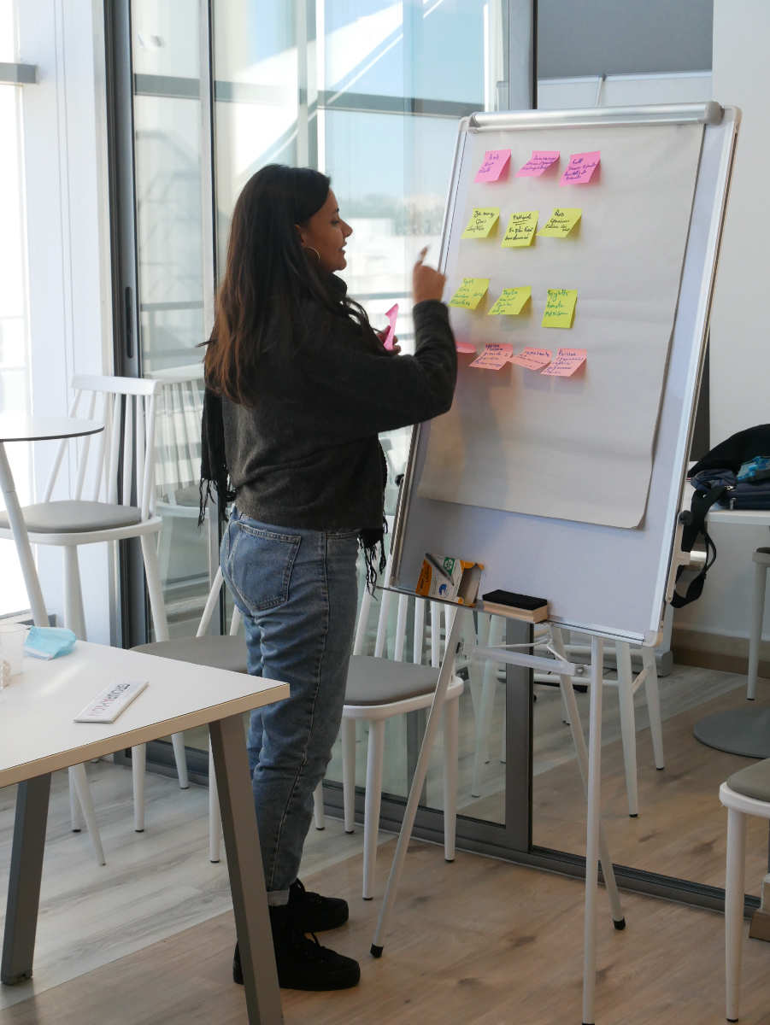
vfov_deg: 30.3
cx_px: 385
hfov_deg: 22.9
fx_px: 1897
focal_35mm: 64
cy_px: 512
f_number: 5.6
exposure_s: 1/80
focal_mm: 32
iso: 1000
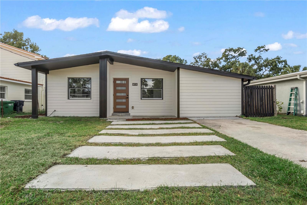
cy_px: 102
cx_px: 154
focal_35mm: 20
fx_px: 171
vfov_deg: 61.9
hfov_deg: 84.0
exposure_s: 1/100
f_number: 9
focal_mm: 20
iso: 200
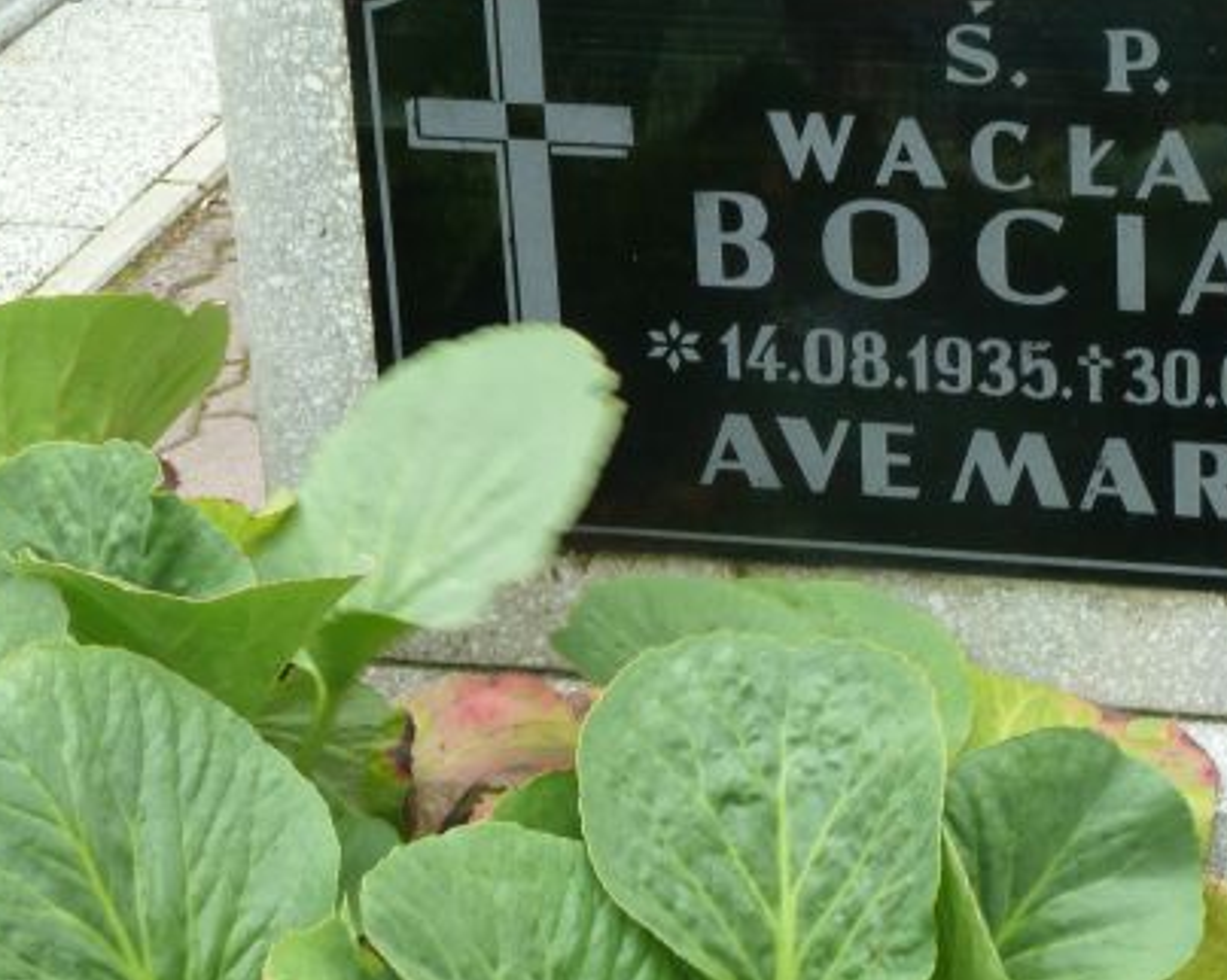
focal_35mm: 121
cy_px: 359
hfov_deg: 15.8
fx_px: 4392
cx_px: 932
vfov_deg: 12.7
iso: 125
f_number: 4.2
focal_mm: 12.8
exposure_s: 1/40
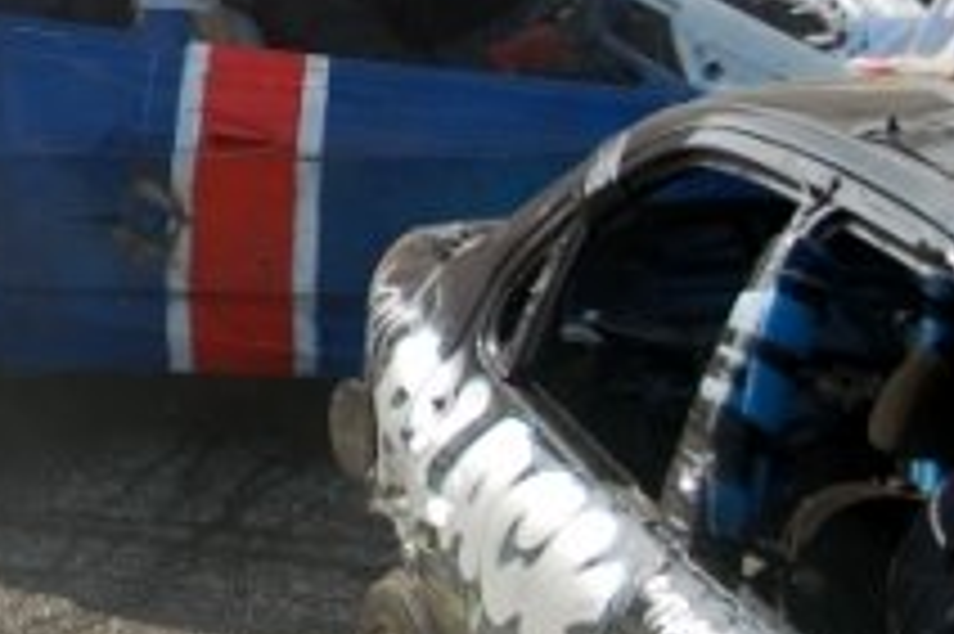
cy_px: -175
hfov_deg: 13.9
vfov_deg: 9.6
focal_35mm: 141
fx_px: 3721
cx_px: -392
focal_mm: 31
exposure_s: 1/1000
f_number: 4.5
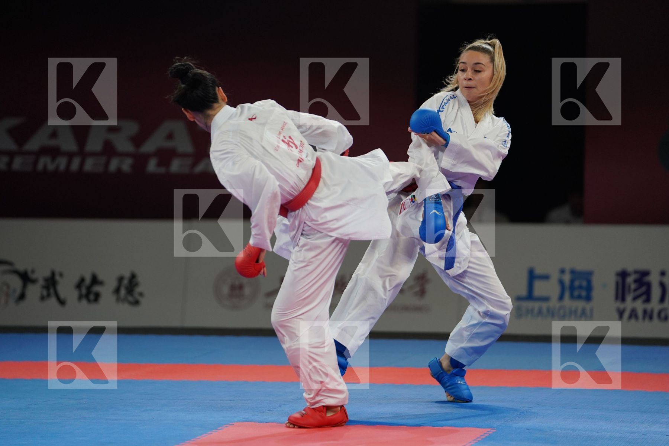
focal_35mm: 184
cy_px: 223
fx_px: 3419
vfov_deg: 7.5
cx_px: 334
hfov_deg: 11.2
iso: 1250
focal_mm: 184
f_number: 2.8
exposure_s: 1/1000
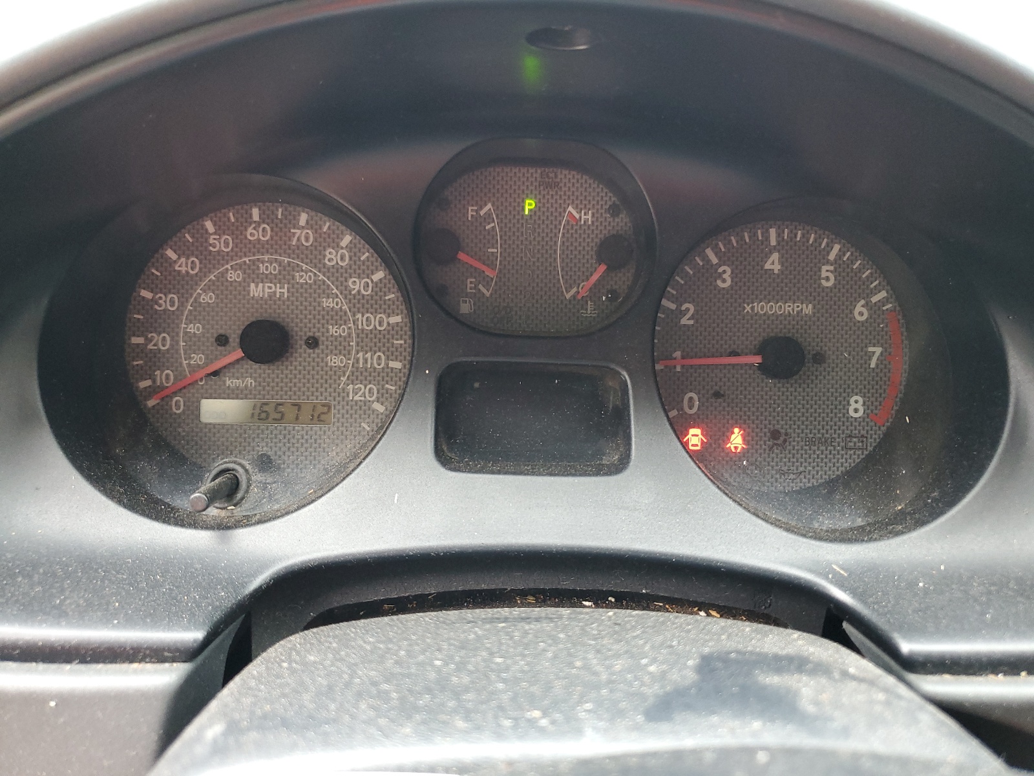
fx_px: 777
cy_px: 388
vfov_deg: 53.1
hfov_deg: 67.3
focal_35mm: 26
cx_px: 517
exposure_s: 1/60.2
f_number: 1.5
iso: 136
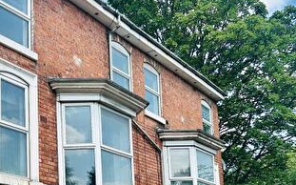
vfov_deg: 20.2
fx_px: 500
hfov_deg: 32.6
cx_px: 89
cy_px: 190
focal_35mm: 62
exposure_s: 1/2632
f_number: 1.5
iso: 50
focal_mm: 5.7
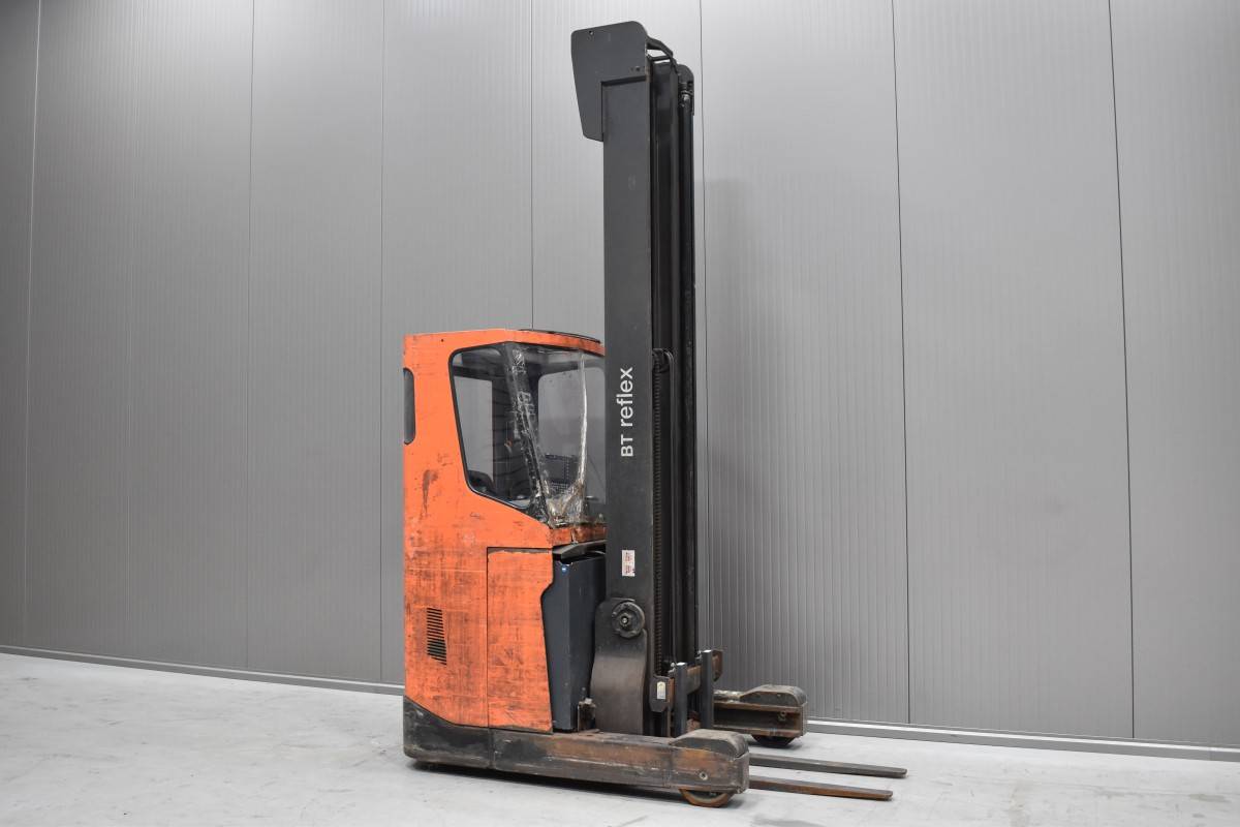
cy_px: 414
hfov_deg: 57.2
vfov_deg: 40.0
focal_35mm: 33
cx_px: 620
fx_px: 1137
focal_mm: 22
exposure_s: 1/40
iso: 1600
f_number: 5
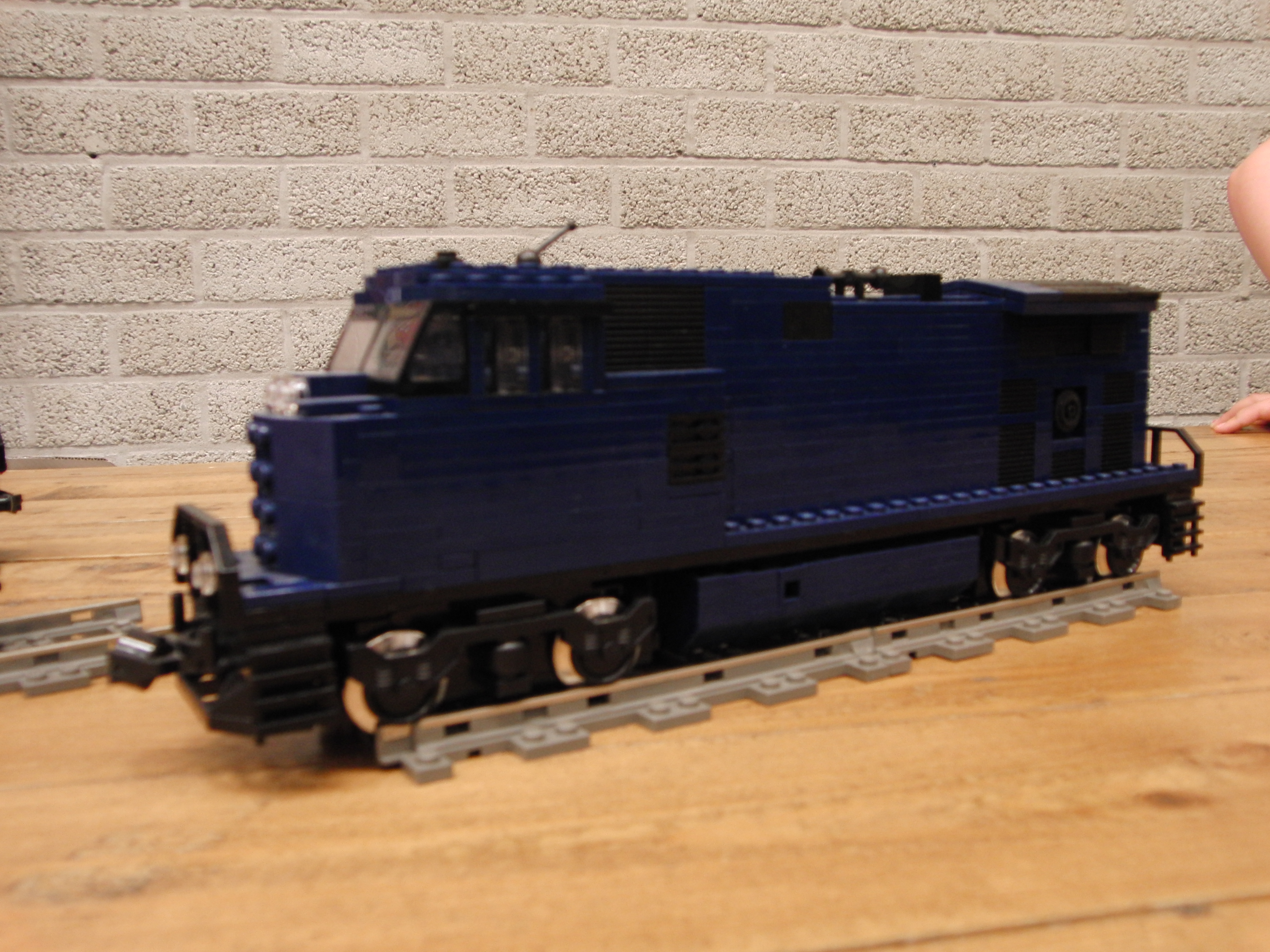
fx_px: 1211
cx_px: 635
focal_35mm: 33
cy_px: 476
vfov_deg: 42.9
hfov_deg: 55.4
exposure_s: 1/10
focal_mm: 5.9
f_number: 2.9
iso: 200
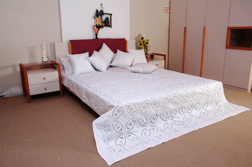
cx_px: 126
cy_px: 84
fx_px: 189
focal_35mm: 27
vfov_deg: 47.8
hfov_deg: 67.4
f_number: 9
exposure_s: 1/60
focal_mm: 18
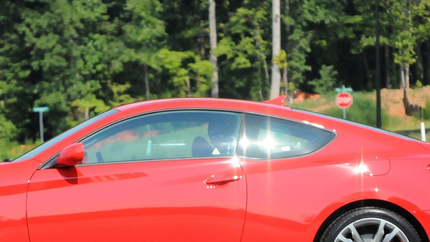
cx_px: 153
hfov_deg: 7.4
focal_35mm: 293
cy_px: 171
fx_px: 3341
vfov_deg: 4.1
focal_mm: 92
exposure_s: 1/8000
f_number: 5.6
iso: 2000
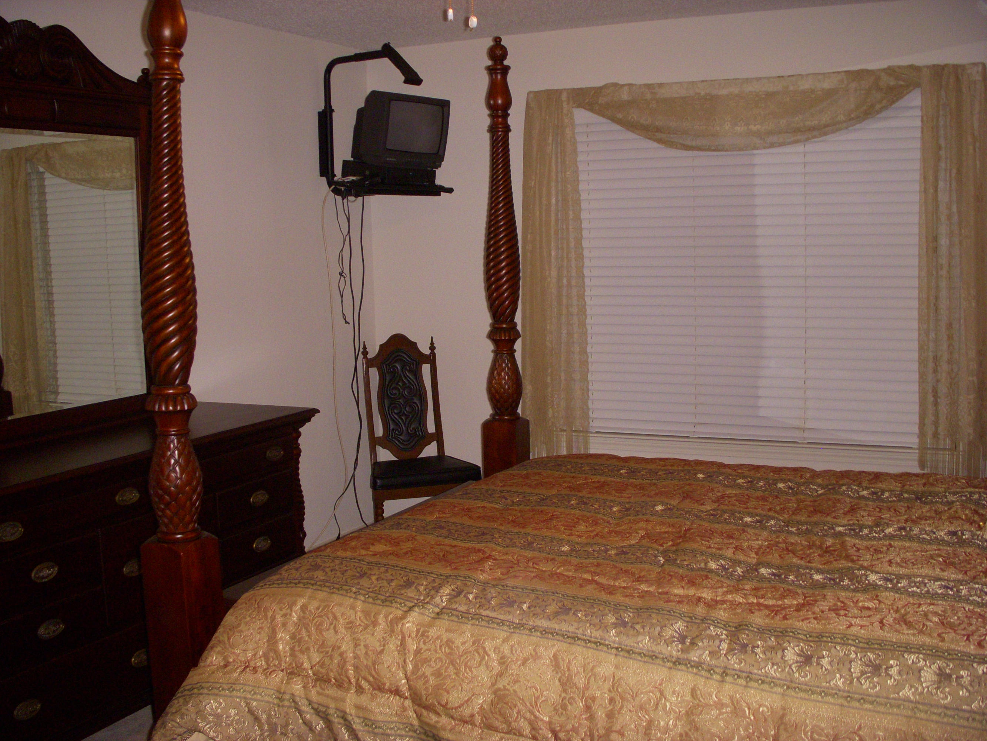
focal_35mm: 38
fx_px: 1083
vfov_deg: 37.7
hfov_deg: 49.0
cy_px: 370
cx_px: 494
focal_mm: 6.3
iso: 250
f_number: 3.3
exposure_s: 1/80
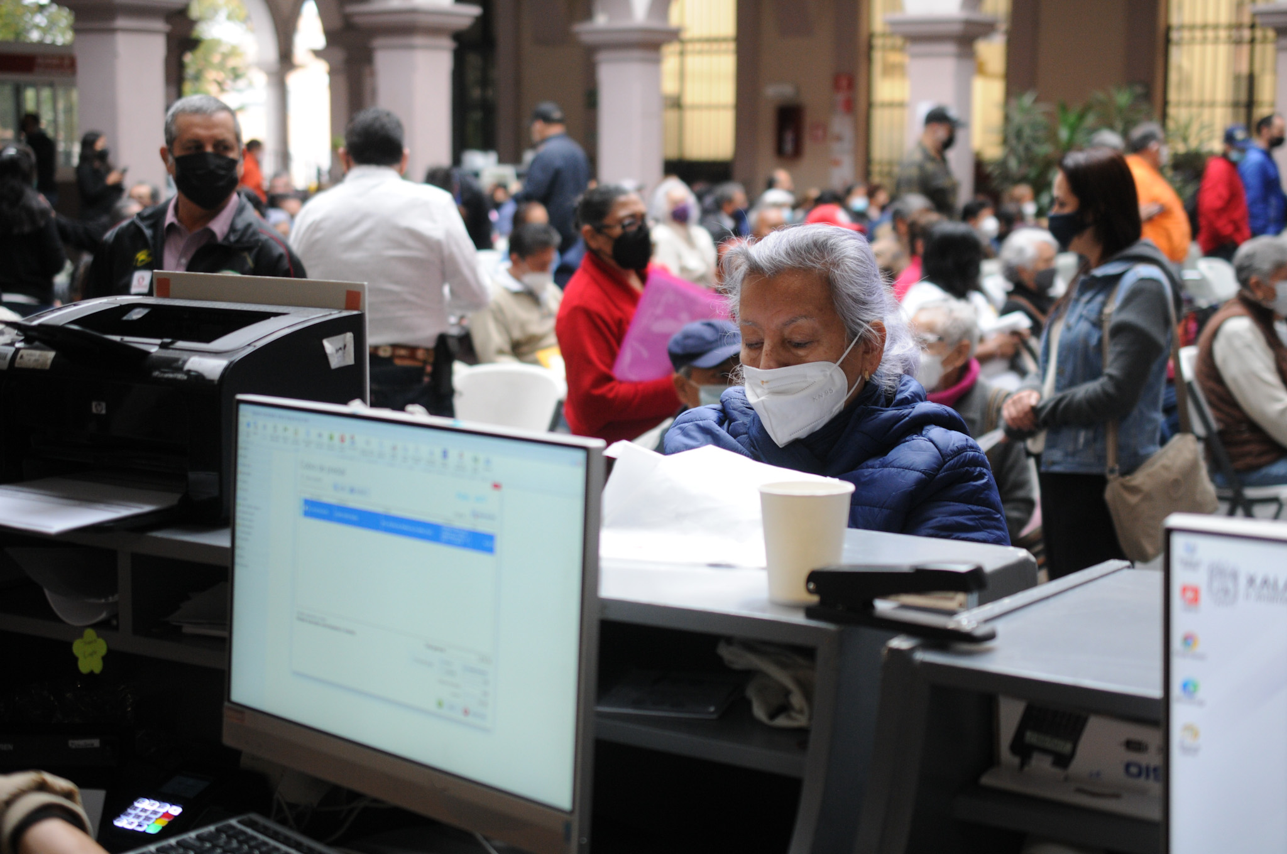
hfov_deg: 33.4
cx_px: 644
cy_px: 427
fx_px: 2142
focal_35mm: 60
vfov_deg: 22.6
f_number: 2.8
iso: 640
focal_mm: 40
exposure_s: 1/160
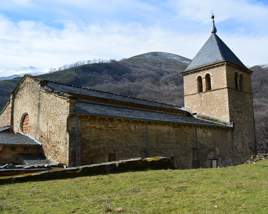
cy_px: 101
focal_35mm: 33
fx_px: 262
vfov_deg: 44.5
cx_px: 153
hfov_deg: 54.0
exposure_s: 1/500
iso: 400
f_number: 11
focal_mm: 18
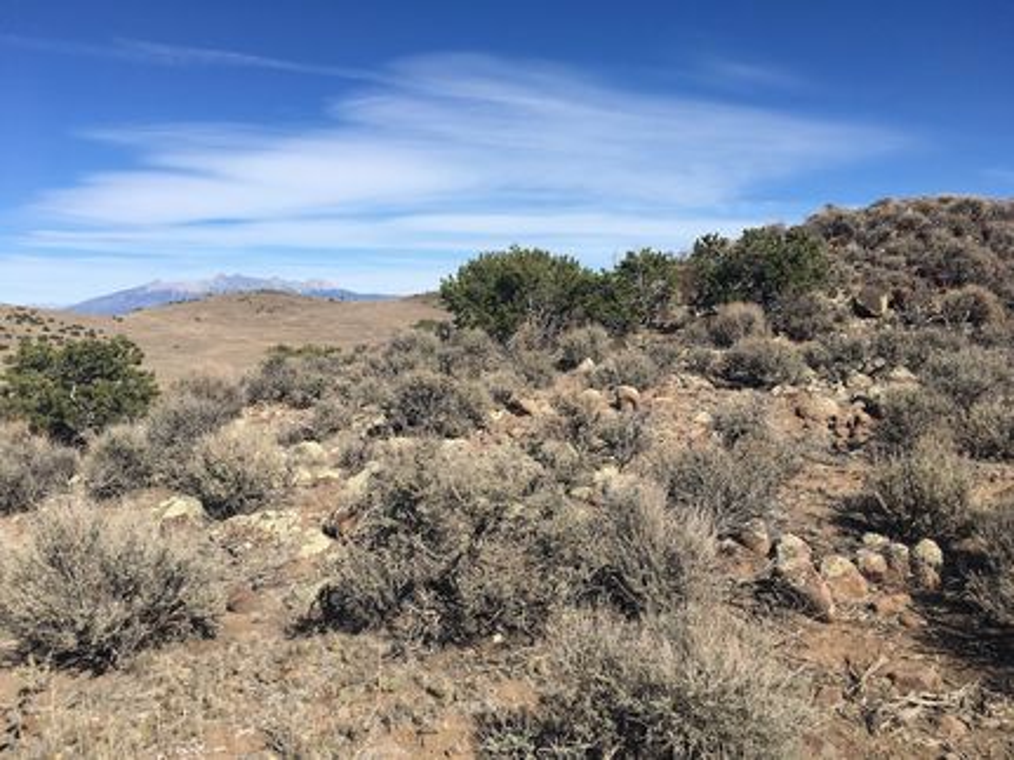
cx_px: 507
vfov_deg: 48.2
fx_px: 849
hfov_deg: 61.7
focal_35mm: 29
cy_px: 380
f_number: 2.2
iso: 25
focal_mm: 4.15
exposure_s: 1/2404
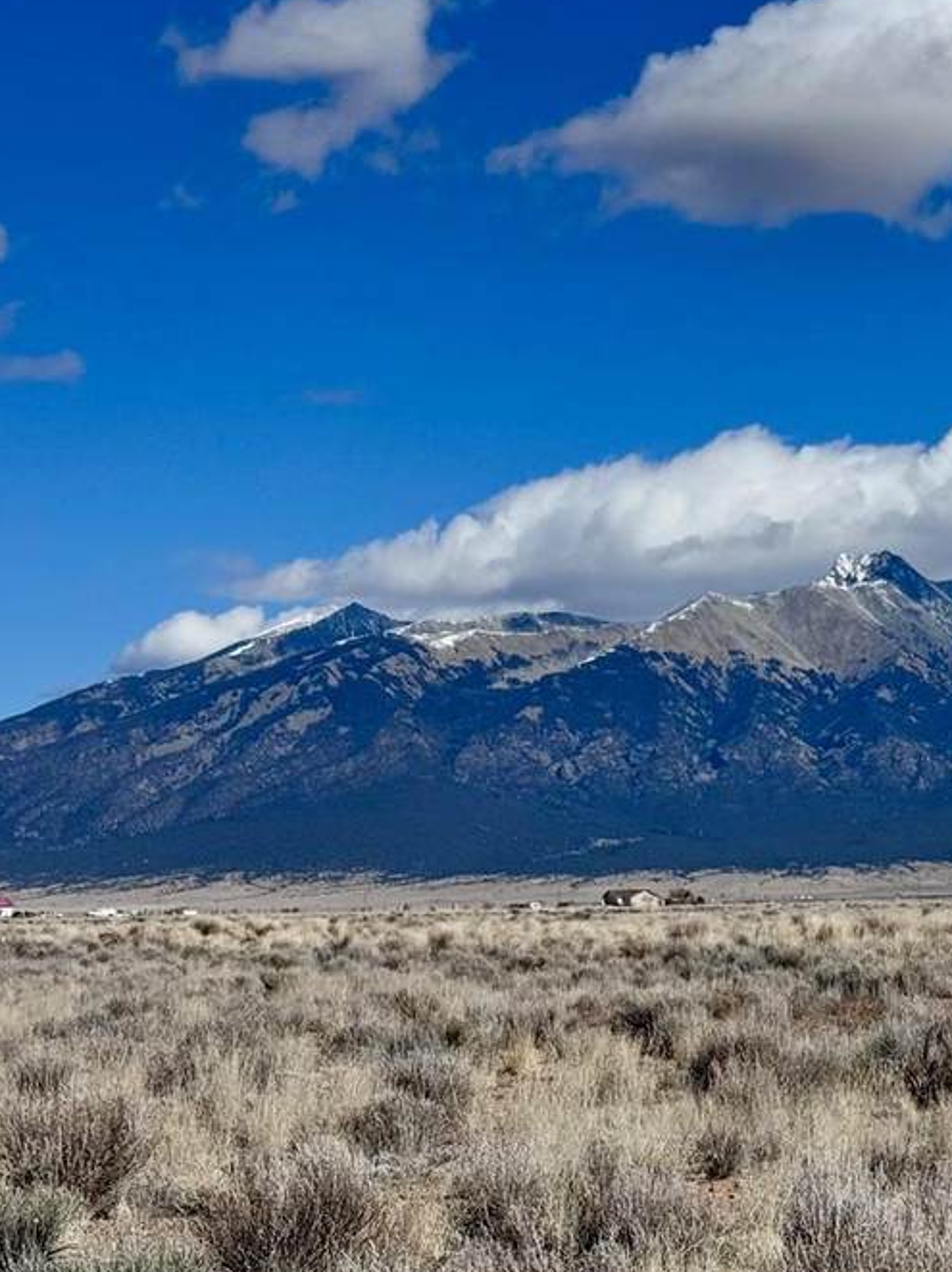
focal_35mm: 93
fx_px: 3414
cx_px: 979
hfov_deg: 15.5
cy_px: 837
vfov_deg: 21.0
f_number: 1.78
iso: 64
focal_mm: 6.76
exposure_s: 1/9009
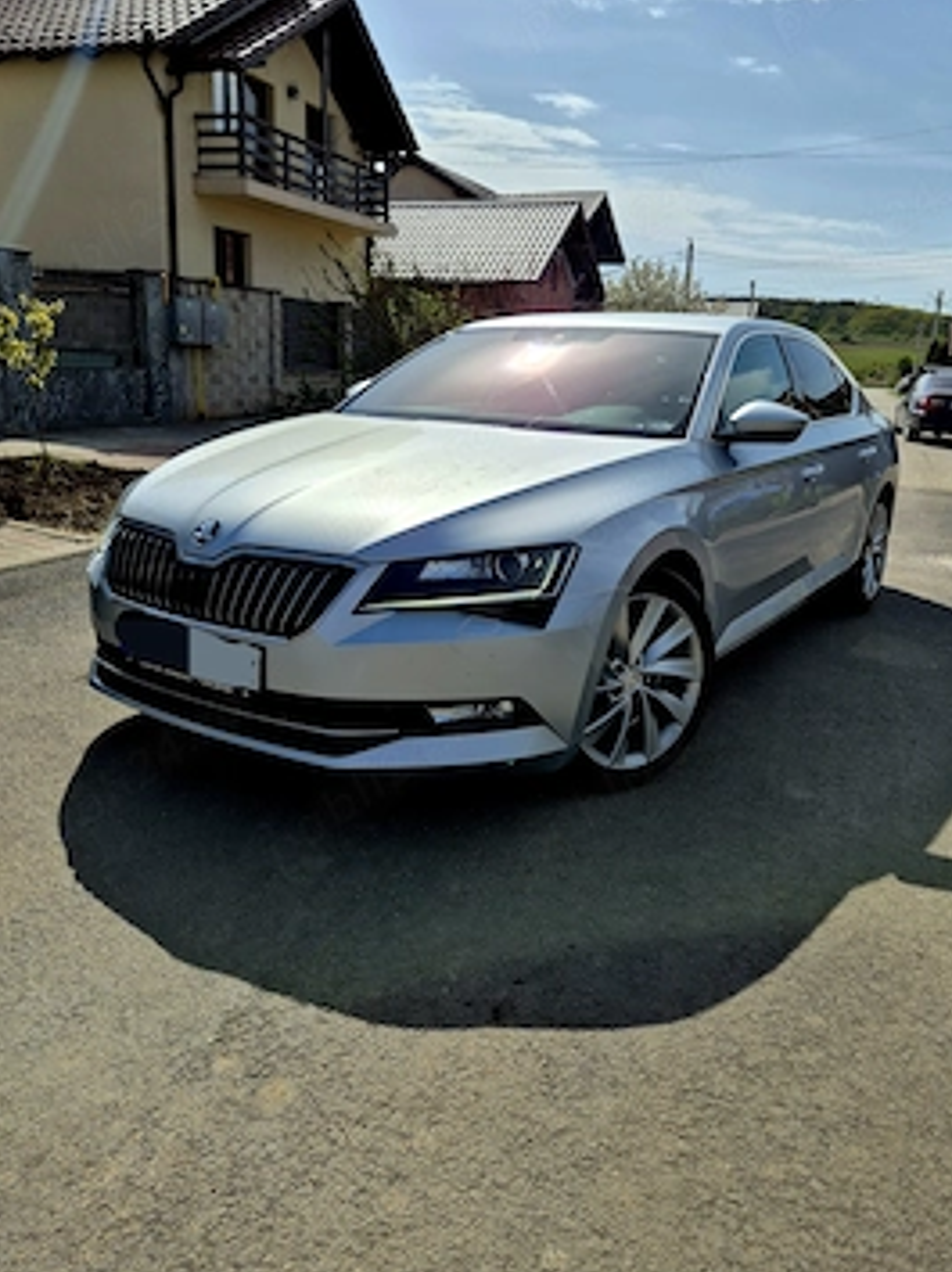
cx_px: 507
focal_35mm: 26
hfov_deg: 53.0
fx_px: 955
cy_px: 564
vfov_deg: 67.1
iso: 25
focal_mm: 5.4
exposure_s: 1/5000
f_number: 1.8
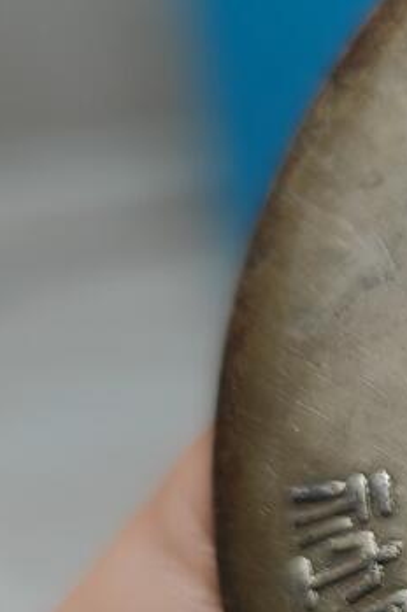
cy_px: 452
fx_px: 2464
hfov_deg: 8.8
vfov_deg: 14.1
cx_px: 898
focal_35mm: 145
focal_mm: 7.62
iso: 100
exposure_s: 1/110
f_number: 1.6
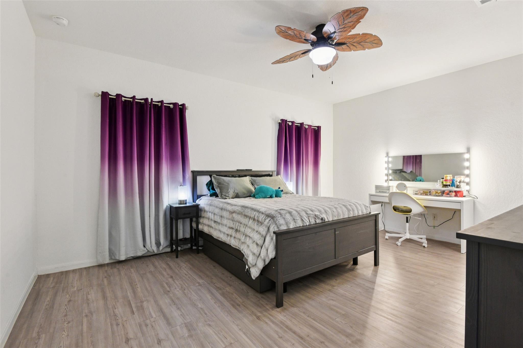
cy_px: 174
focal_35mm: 16
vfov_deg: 73.7
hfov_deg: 96.7
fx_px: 232
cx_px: 262
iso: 3600
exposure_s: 1/15
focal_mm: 16
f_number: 8
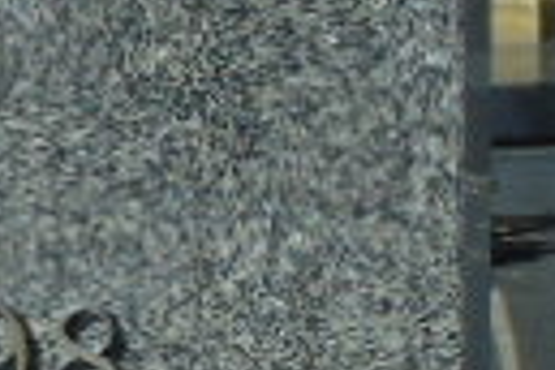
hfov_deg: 4.2
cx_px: -796
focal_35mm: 486
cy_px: 353
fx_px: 7492
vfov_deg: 2.8
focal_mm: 17
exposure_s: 1/250
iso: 80
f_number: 4.3
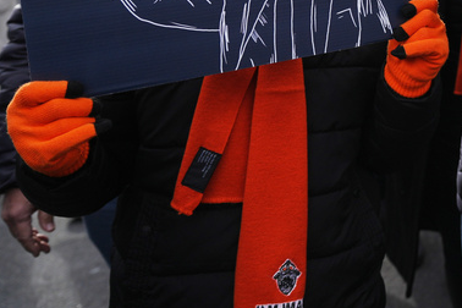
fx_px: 834
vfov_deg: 19.4
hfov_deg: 26.0
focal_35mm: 65
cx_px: 617
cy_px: -89
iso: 125
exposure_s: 1/2500
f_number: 2.8
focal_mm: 24
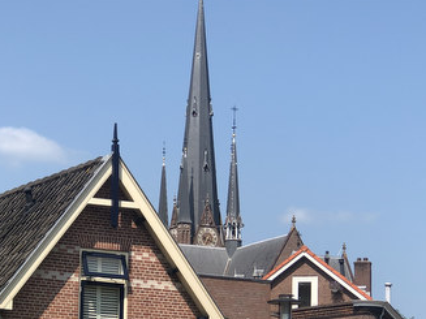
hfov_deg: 16.1
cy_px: 259
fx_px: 1501
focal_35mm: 122
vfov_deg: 12.1
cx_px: 117
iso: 20
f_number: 2.8
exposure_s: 1/736
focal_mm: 6.6
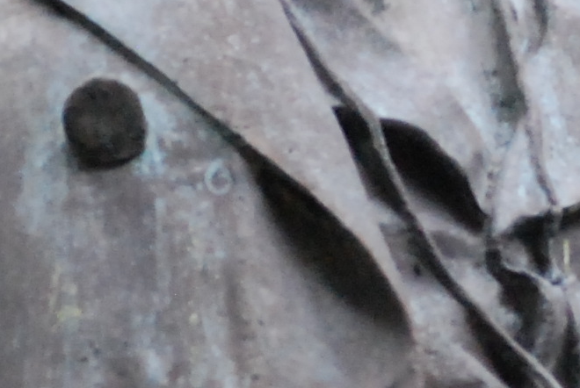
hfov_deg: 2.7
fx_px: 12212
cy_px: -237
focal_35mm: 757
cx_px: 815
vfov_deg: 1.8
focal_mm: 86
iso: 1100
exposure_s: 1/125
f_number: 4.5
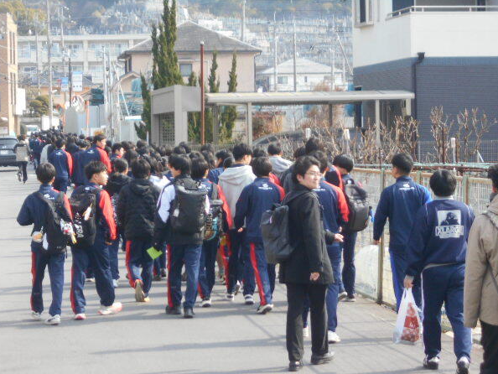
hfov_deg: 14.1
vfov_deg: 10.6
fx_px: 2015
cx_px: 242
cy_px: 200
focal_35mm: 140
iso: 250
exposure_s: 1/250
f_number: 6.5
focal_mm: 23
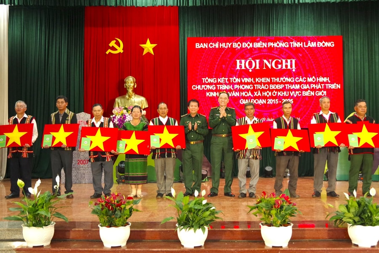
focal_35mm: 31
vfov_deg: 42.3
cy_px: 126
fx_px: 326
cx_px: 190
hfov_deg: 60.3
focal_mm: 21
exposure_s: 1/100
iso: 3200
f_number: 5
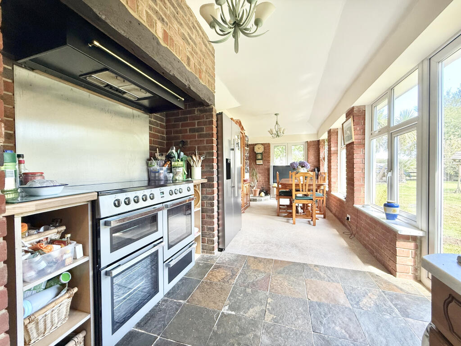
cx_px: 230
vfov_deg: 85.7
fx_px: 186
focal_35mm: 14
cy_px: 173
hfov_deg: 102.1
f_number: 2.2
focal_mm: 2.22
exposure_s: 1/99
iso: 160
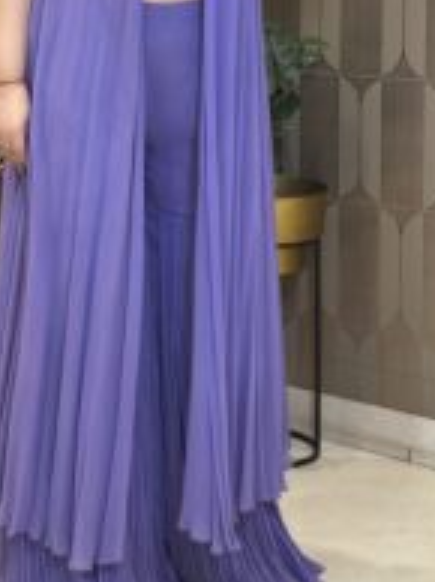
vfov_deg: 19.6
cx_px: 57
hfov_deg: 14.8
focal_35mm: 99
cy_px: 90
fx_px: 1662
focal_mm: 6.86
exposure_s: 1/50
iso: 125
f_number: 1.78
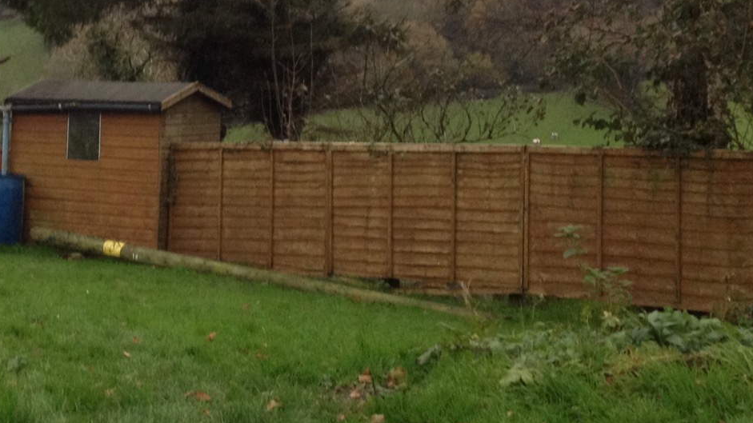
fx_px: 1657
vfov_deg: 14.5
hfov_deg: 24.8
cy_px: 150
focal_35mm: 83
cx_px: 69
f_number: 2.4
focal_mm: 4.28
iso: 100
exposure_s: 1/20
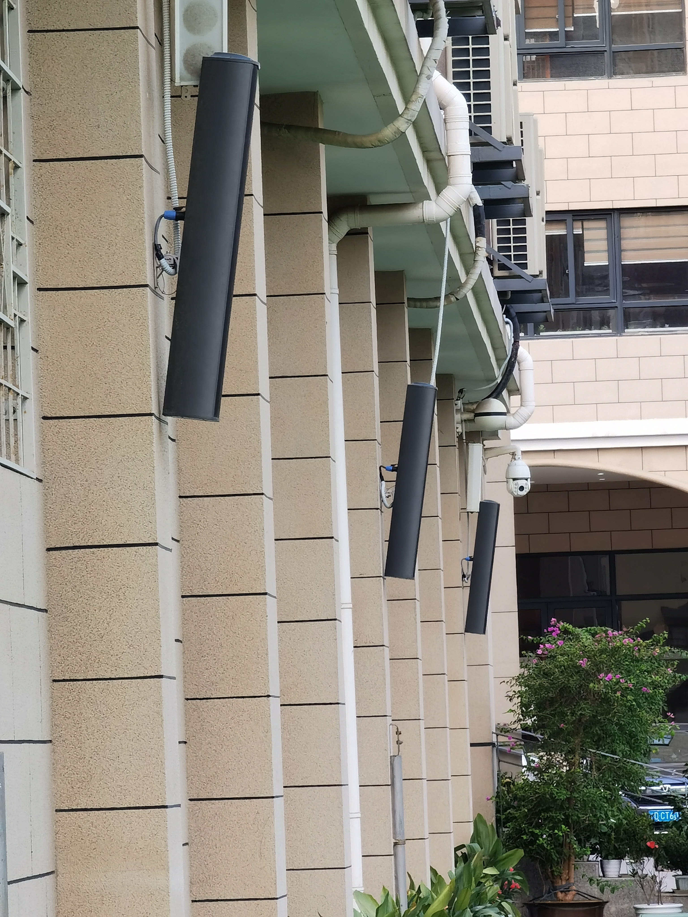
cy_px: 458
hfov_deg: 6.9
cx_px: 344
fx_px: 5671
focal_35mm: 214
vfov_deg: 9.2
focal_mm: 14.46
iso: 64
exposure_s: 1/100
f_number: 3.4
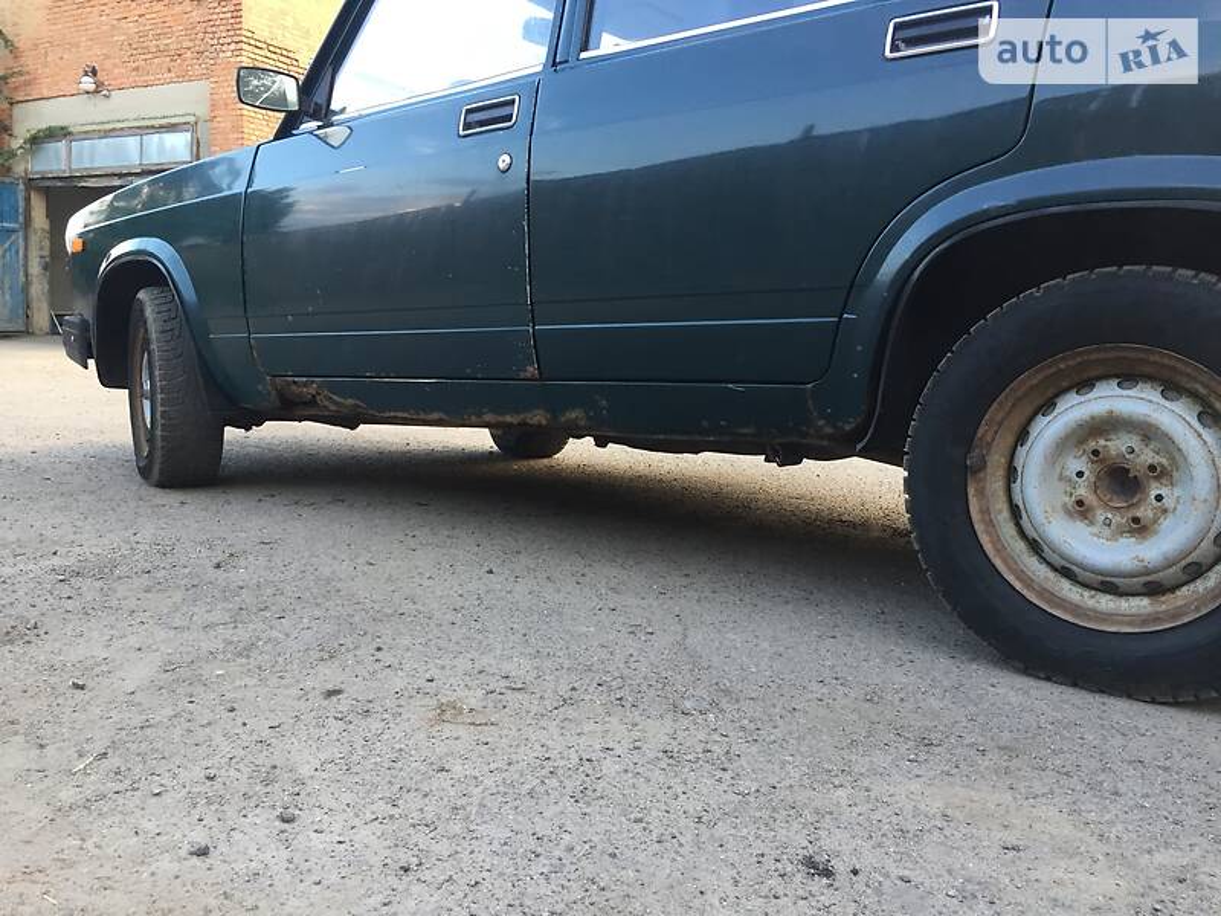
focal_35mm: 29
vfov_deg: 48.2
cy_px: 458
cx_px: 610
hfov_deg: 61.7
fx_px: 1023
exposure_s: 1/33
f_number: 2.2
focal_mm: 4.2
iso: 50
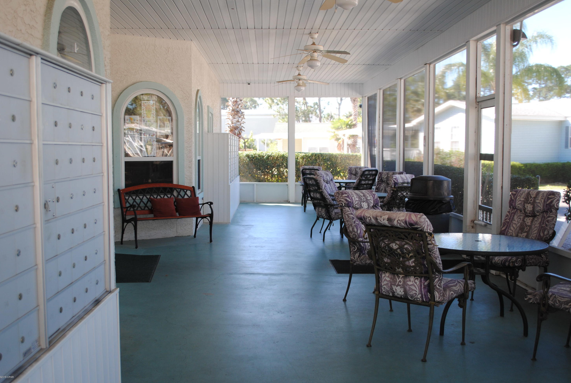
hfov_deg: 51.8
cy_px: 193
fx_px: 588
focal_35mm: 37
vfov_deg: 36.0
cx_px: 291
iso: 200
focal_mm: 24
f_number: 4.5
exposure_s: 1/80
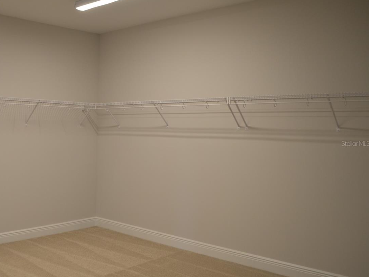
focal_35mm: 38
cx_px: 101
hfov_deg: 47.5
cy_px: 143
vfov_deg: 37.7
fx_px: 405
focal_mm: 18
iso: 400
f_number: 4
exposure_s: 1/60
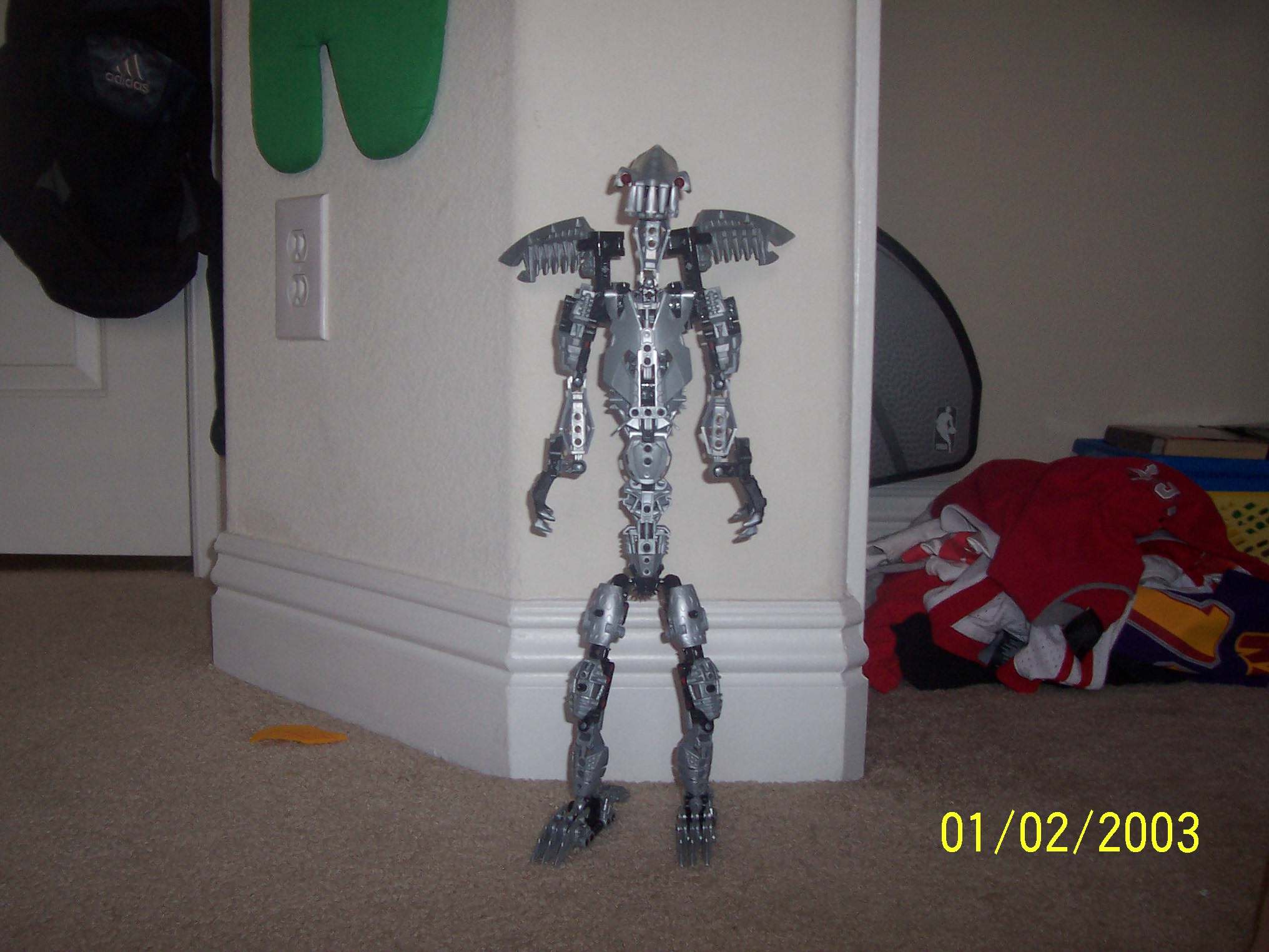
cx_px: 634
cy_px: 476
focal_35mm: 37
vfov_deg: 38.7
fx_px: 1356
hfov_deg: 50.1
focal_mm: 5.6
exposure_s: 1/60
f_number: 2.8
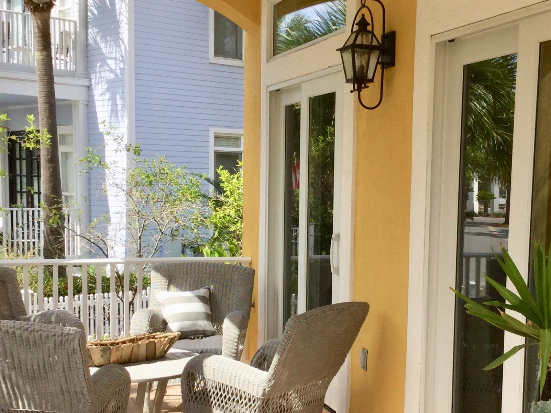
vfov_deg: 25.1
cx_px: 293
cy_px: 286
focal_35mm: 58
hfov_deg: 33.2
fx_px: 923
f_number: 2.4
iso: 25
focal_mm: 3.3
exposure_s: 1/926
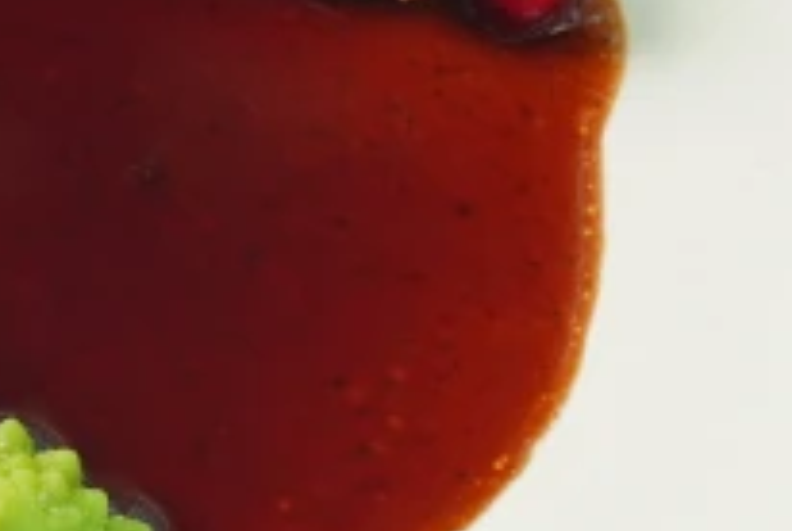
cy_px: 54
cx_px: 523
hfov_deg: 6.7
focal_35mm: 308
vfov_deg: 4.5
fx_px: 6786
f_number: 5.6
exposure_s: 1/80
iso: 1000
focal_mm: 53
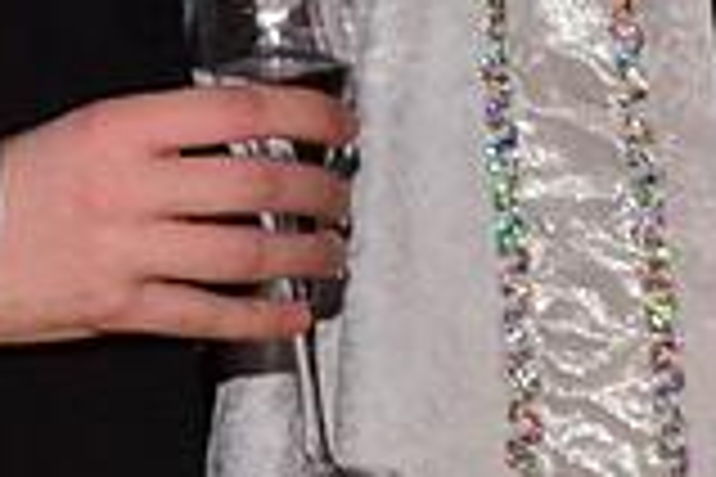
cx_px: 1099
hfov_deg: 6.7
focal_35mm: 305
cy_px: -558
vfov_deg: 4.4
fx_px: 6066
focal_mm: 30
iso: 3200
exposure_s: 1/80
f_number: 5
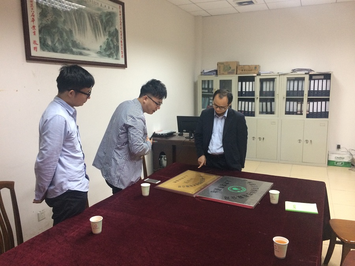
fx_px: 297
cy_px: 133
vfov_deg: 48.2
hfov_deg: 61.7
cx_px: 178
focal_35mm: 29
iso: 200
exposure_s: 1/33
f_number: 2.2
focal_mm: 4.15
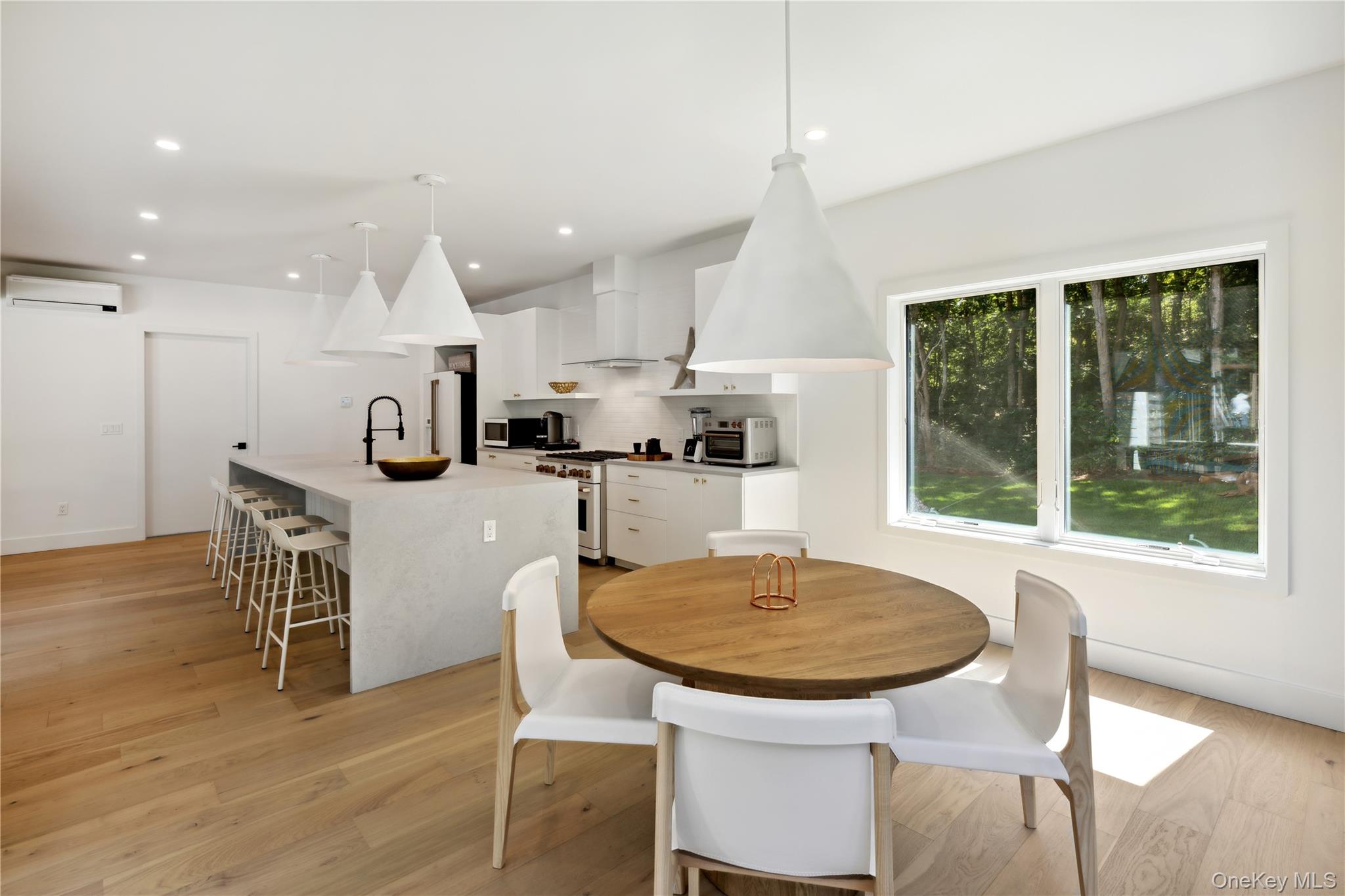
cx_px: 672
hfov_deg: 95.0
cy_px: 448
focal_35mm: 16
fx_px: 616
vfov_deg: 72.0
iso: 200
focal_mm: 16.5
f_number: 8
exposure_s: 1/50
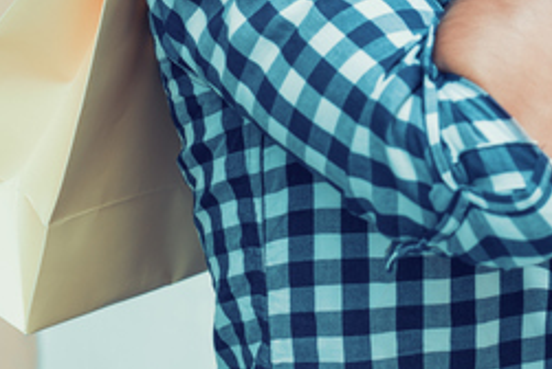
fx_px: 2211
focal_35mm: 144
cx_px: 636
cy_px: -122
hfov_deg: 13.9
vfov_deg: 9.4
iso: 160
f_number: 3.5
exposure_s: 1/125
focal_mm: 50
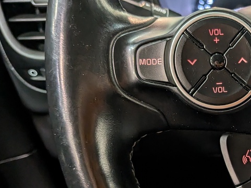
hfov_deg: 35.0
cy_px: 132
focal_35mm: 51
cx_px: 234
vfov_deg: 28.3
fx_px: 370
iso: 301
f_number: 1.7
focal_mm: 4.53
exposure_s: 1/60
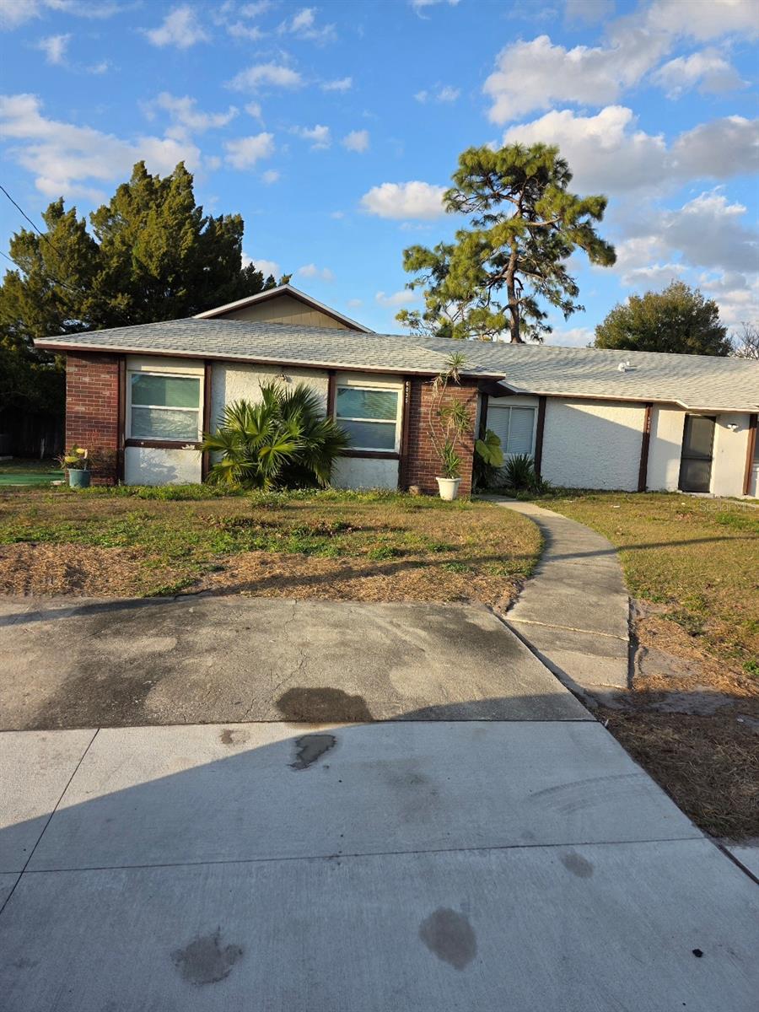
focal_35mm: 23
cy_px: 506
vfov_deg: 73.9
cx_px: 380
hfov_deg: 58.9
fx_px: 672
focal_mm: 6.3
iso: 80
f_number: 1.7
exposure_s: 1/2500
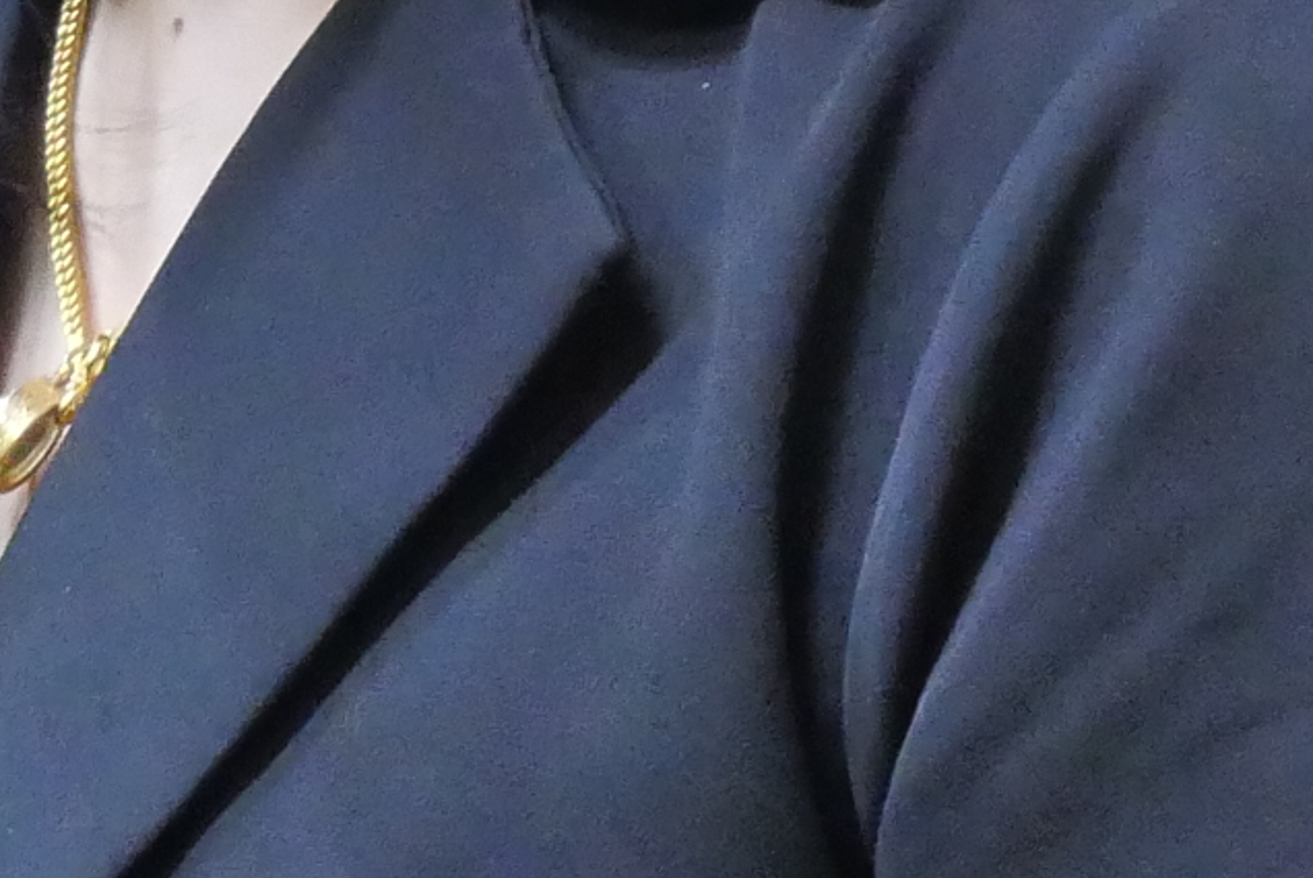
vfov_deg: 2.6
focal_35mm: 531
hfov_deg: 3.9
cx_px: -23
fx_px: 19379
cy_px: -349
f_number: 5.6
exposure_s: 1/8
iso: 3200
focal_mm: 44
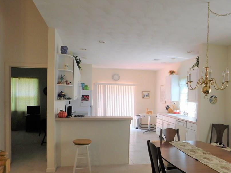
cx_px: 133
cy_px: 103
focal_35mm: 29
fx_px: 194
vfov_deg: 48.0
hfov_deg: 61.4
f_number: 3
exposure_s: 1/30
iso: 125
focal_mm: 4
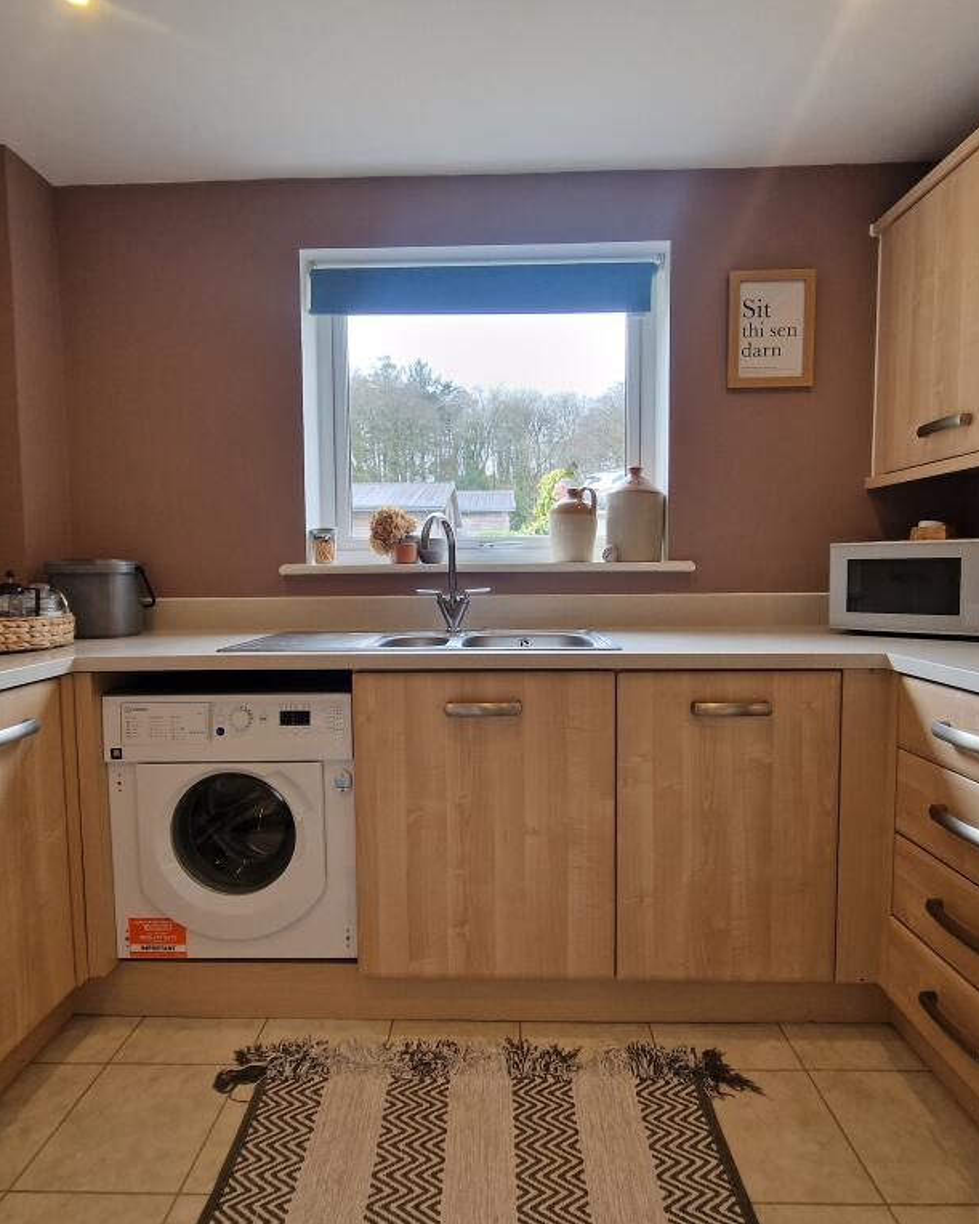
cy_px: 612
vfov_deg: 89.6
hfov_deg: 77.0
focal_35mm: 17
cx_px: 484
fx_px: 616
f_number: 2.2
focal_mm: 2.2
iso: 160
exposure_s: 1/50
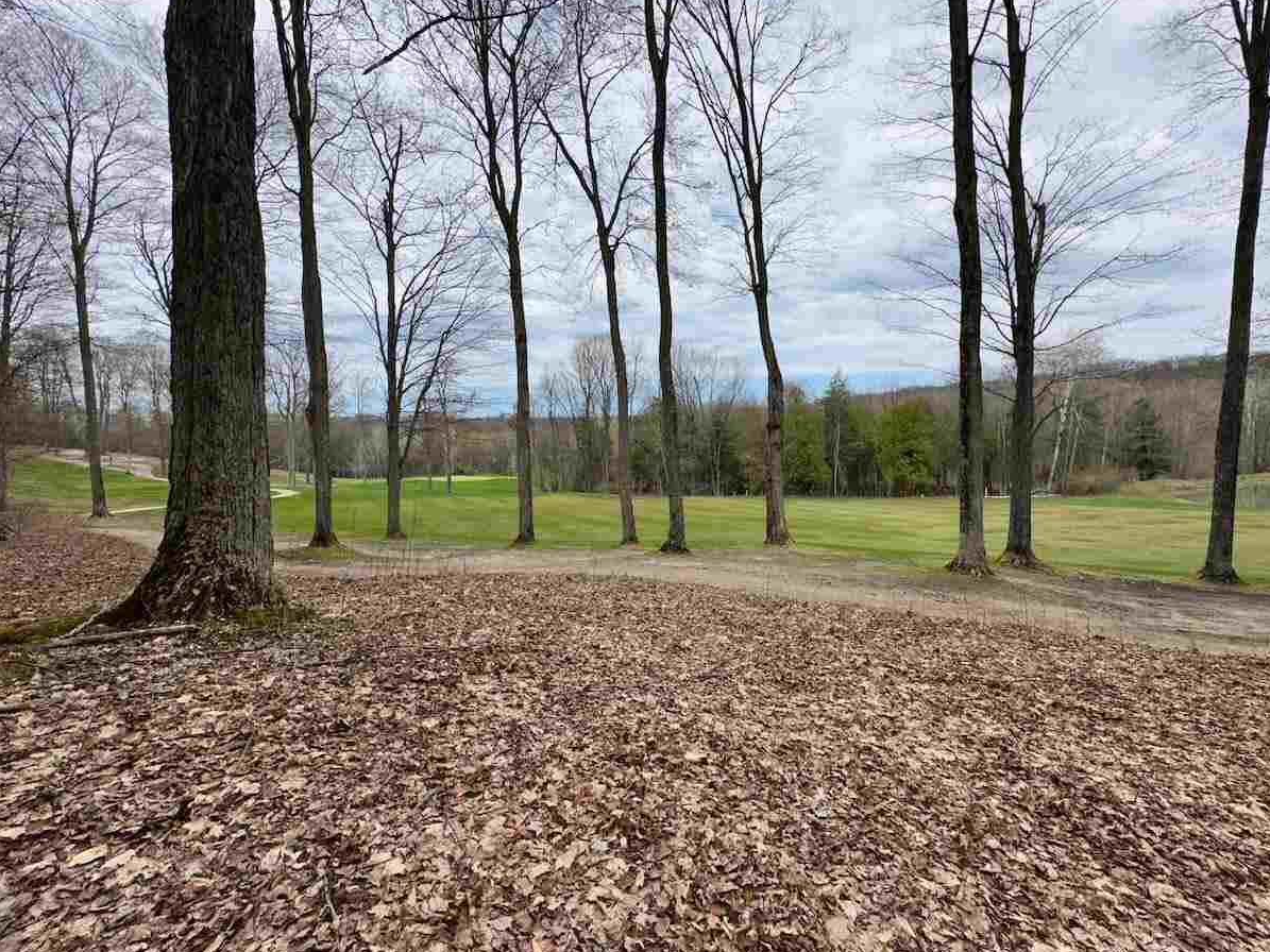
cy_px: 447
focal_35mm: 15
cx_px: 661
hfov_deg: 98.1
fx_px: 550
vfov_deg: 81.6
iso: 50
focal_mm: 2.22
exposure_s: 1/2020
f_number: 2.2
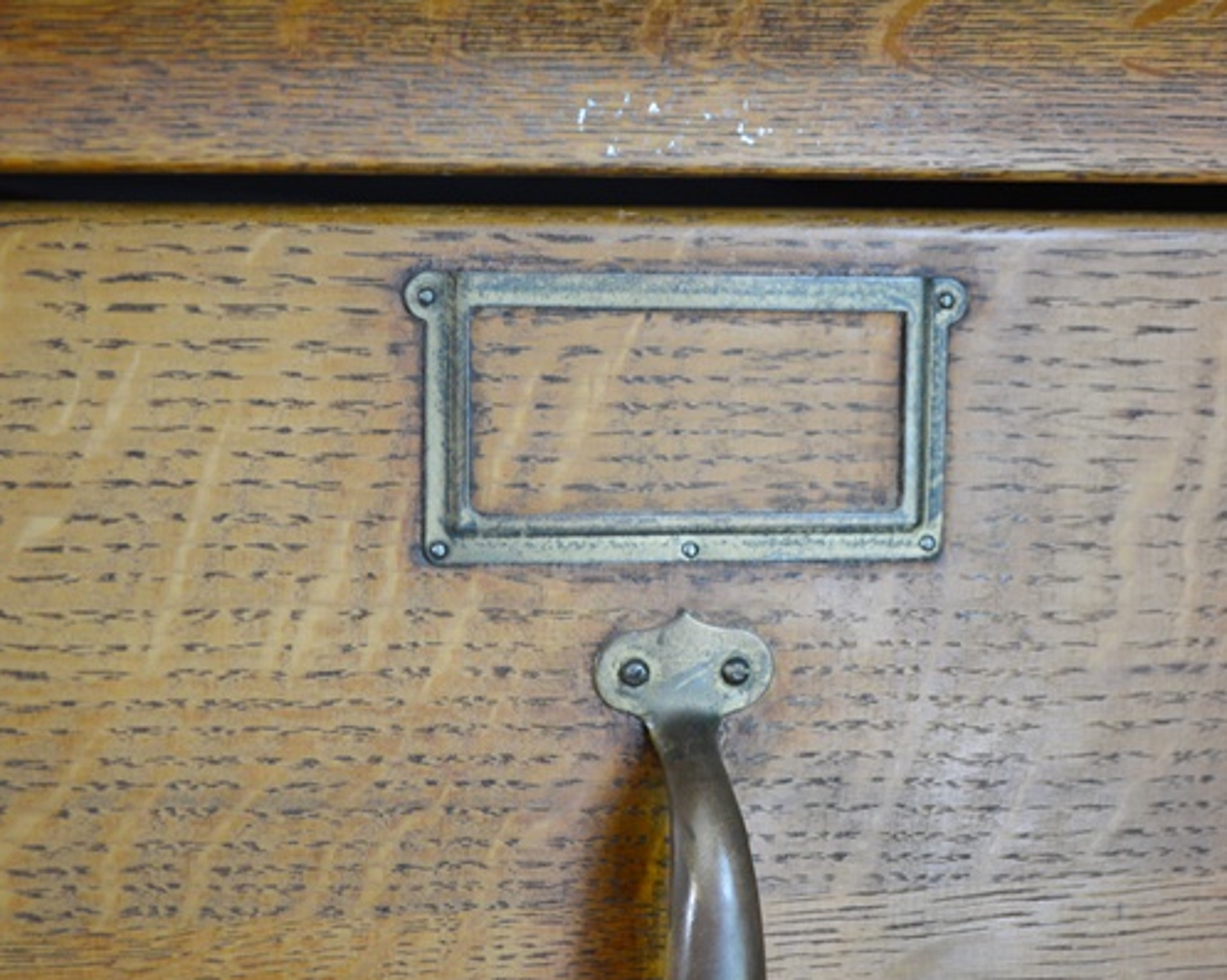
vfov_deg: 22.5
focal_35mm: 68
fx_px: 2468
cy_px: 489
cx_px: 713
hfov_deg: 27.9
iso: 800
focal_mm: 40
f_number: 5.3
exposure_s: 1/30
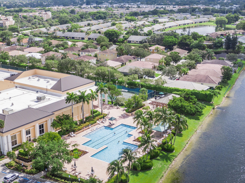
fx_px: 340
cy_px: 92
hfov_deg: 39.7
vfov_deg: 30.2
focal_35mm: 48
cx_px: 122
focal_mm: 8.6
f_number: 3.8
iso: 100
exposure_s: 1/640
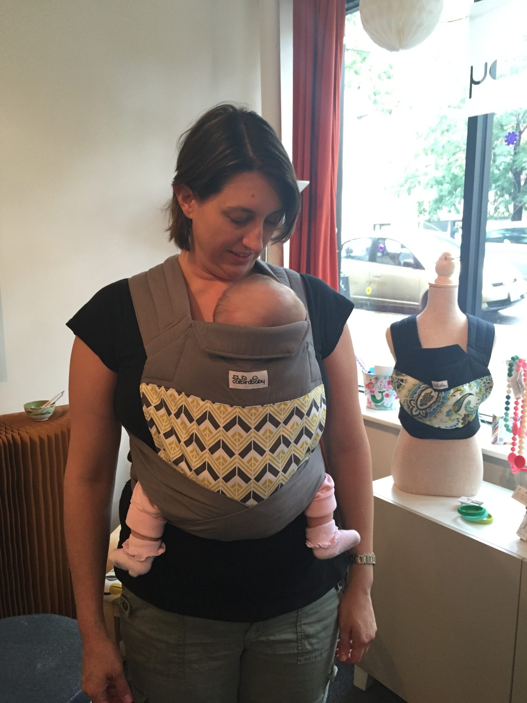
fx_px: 589
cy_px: 352
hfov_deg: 48.2
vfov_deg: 61.7
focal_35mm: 29
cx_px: 264
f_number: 2.2
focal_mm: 4.15
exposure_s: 1/30
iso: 125
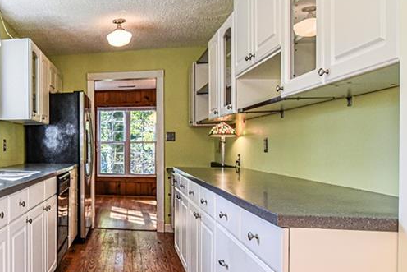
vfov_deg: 39.9
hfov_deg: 49.3
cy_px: 152
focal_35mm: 33
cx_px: 22
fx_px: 373
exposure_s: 1/160
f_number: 8
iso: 1250
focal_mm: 16
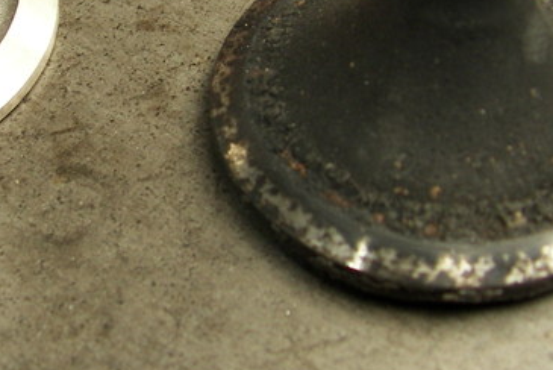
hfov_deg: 24.4
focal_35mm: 82
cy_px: 80
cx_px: 118
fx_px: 1261
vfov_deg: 16.6
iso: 80
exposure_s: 1/30
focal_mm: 6
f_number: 2.8
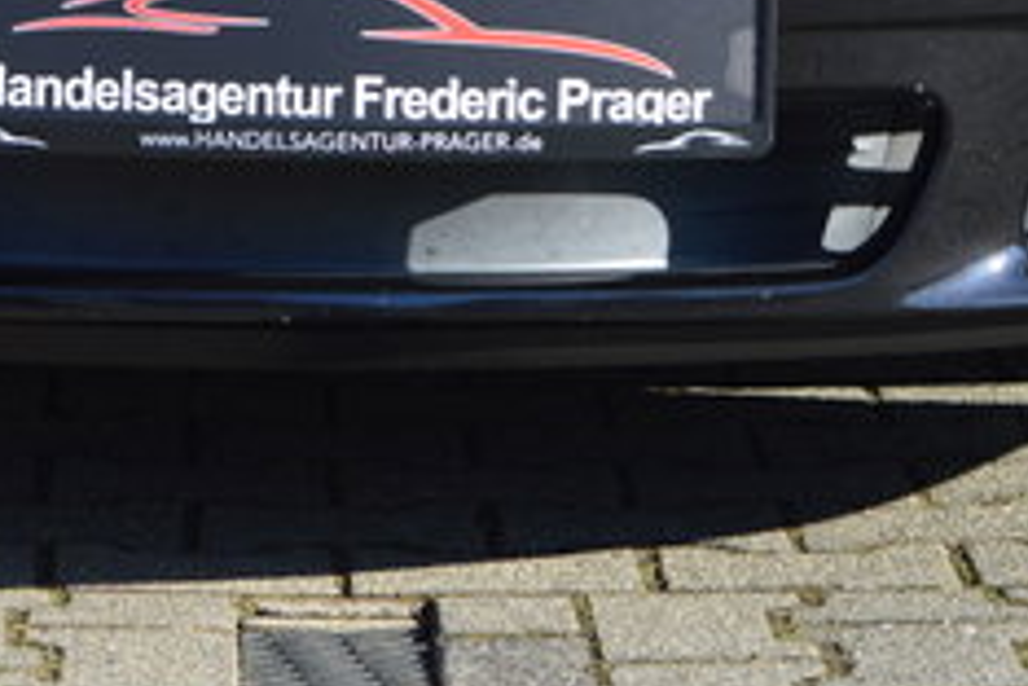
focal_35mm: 236
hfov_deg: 8.7
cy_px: -354
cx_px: 259
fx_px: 6739
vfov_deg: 5.8
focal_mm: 48
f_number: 7.1
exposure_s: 1/200
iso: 100
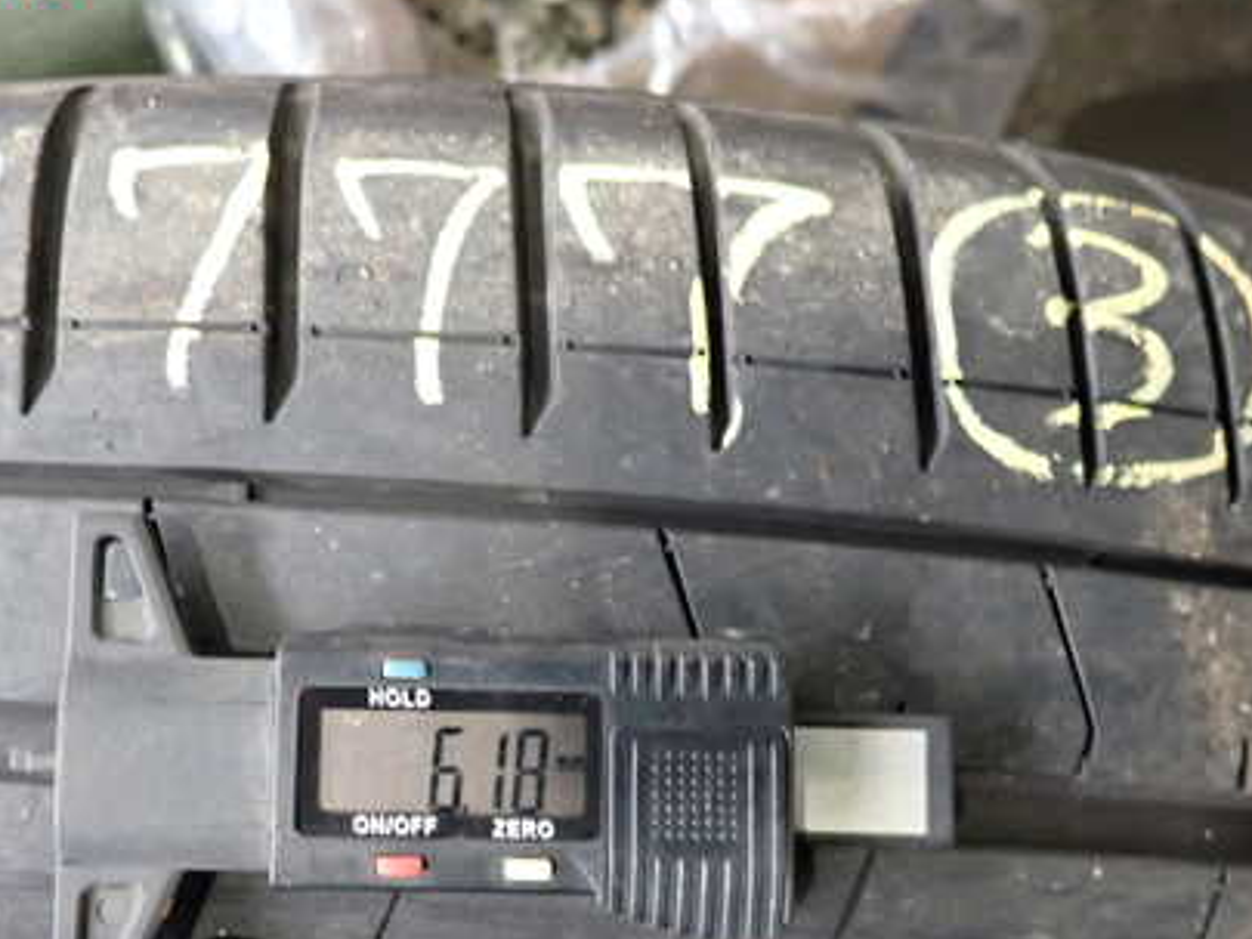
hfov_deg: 49.3
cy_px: 630
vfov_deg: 38.2
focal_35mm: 37
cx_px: 427
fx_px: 1339
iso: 320
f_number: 2
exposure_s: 1/30
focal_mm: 4.5
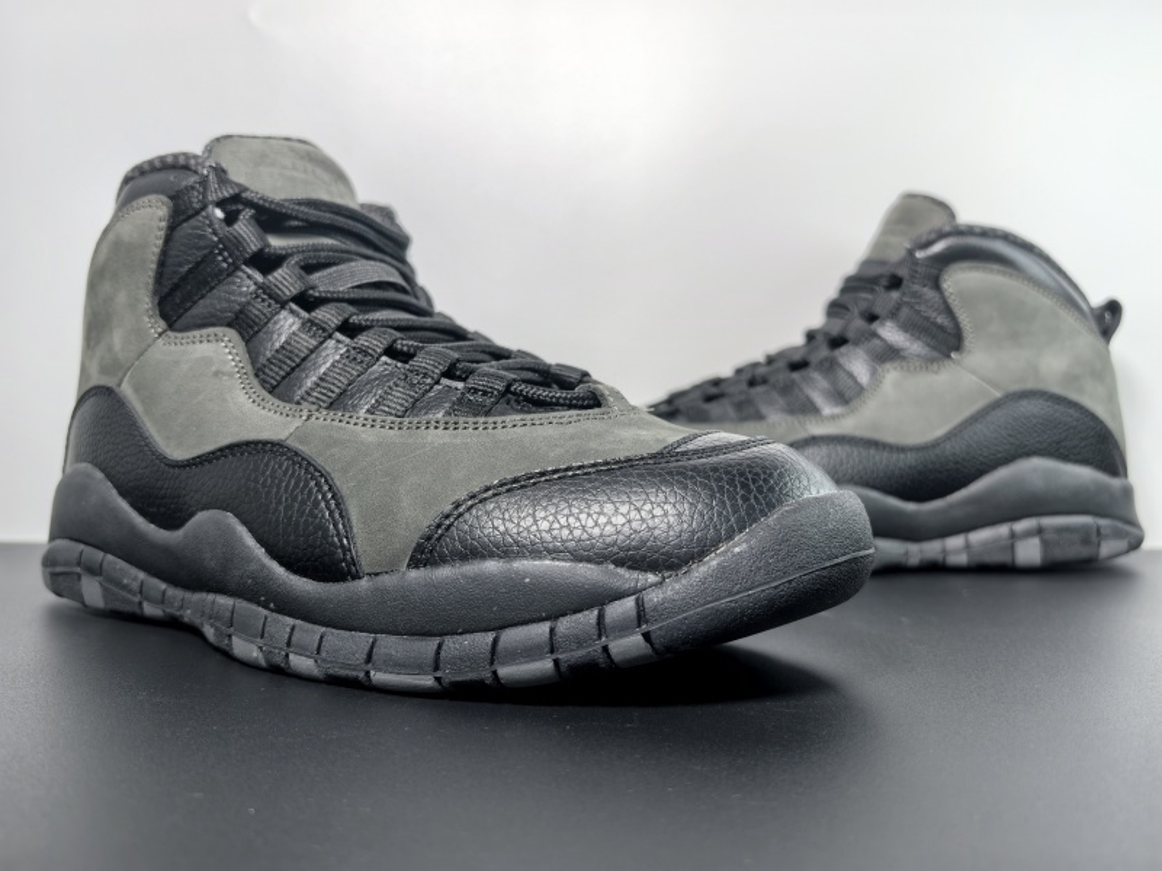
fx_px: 906
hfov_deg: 65.3
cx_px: 581
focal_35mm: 27
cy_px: 436
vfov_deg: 51.4
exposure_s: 1/181
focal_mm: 6.98
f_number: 2
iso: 50
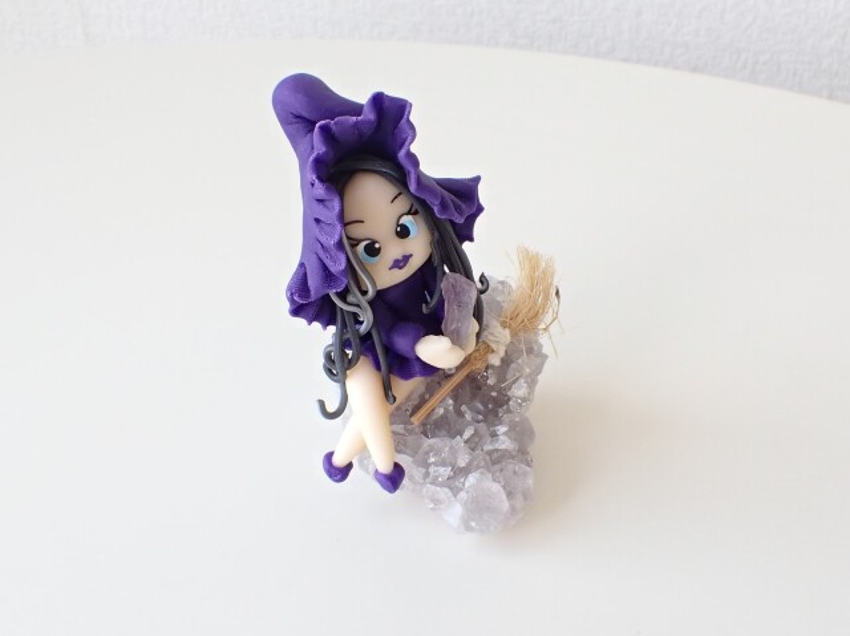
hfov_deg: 60.0
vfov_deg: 46.7
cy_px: 318
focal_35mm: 30
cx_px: 425
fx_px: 736
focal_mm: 5.4
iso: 200
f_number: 3.2
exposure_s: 1/125
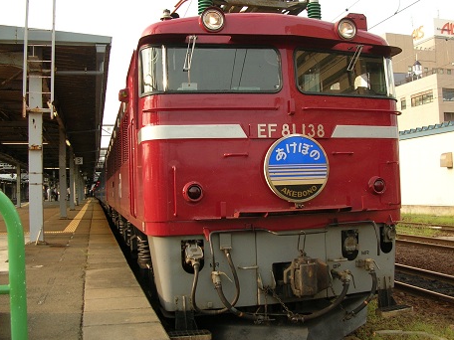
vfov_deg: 37.7
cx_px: 241
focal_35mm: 38
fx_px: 498
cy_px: 161
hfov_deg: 48.9
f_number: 2.8
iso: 50
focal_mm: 5.8
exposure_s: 1/357
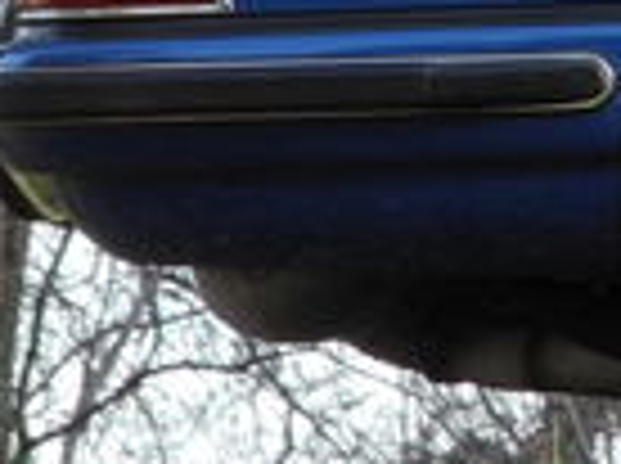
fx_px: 20004
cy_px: -198
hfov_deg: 1.8
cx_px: 1562
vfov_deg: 1.3
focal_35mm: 1117
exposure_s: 1/42.7
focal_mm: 42.6
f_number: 5.6
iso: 100
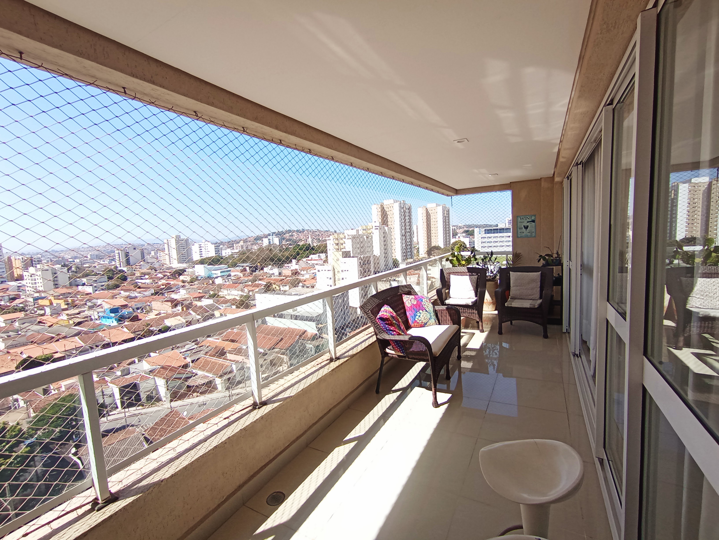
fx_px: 332
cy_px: 270
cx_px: 360
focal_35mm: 16
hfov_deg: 94.5
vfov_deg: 78.1
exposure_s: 1/714
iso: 50
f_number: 2.2
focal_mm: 1.65
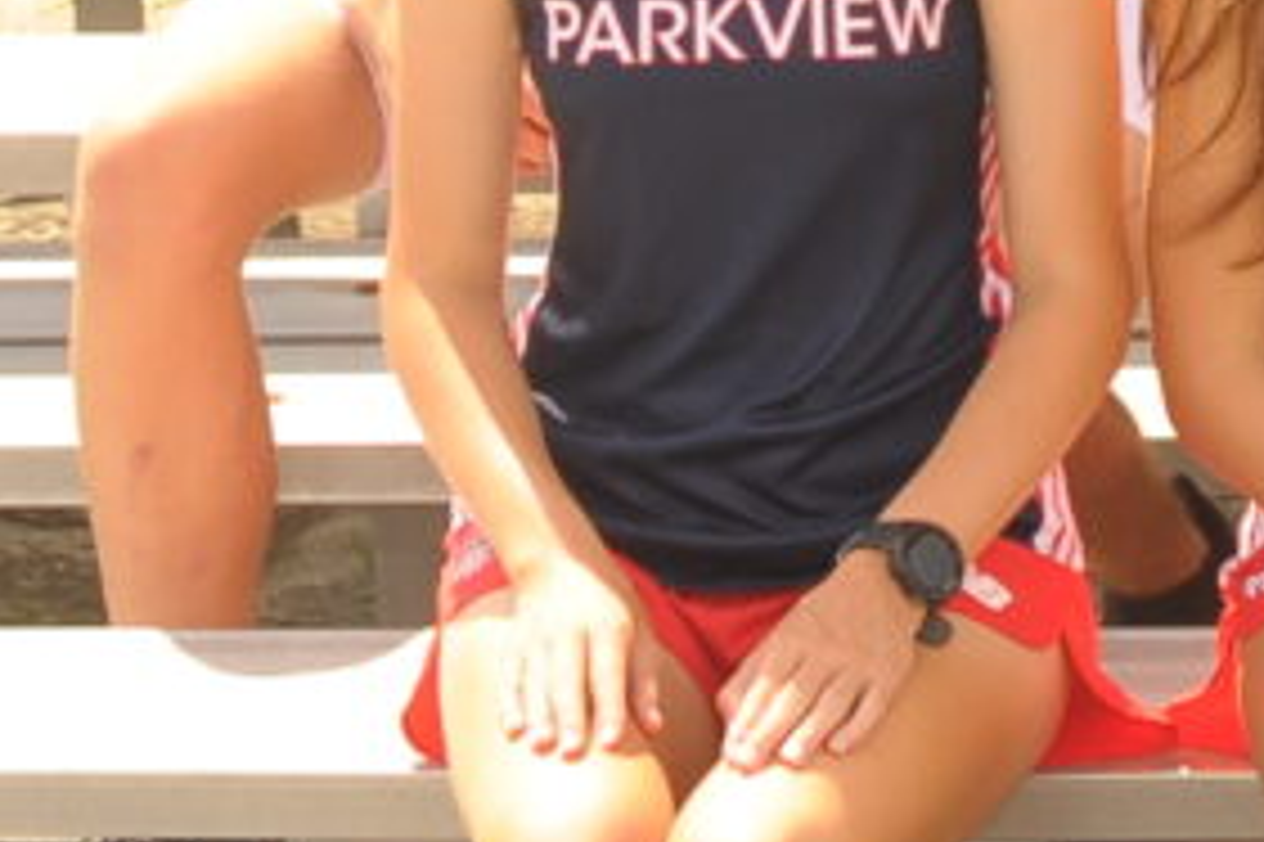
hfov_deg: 6.7
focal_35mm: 292
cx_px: 3014
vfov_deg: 4.6
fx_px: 10246
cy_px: -741
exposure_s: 1/125
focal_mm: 40
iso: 200
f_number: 9
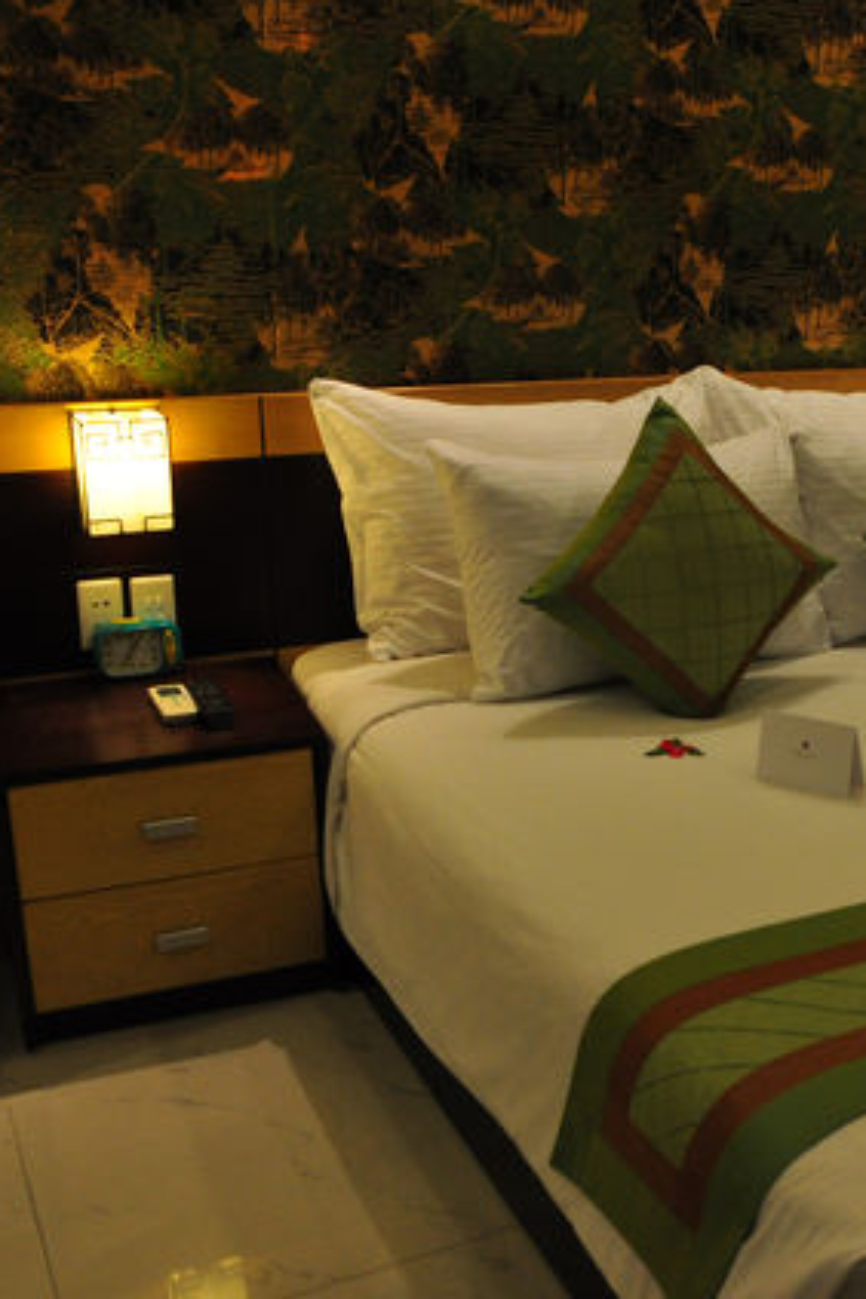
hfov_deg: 27.2
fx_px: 1660
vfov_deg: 42.7
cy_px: 659
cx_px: 912
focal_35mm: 46
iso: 800
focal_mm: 20
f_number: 5
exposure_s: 1/30
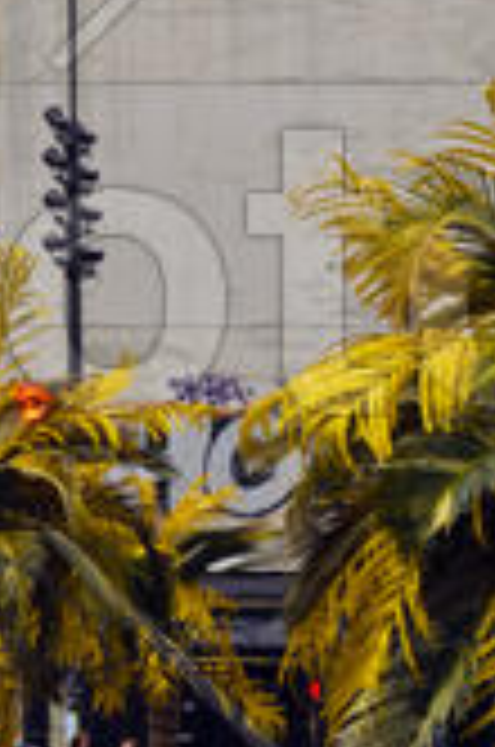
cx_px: -182
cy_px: 302
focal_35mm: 147
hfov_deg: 9.1
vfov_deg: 14.0
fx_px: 3044
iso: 250
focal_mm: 28
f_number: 3.5
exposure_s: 1/180
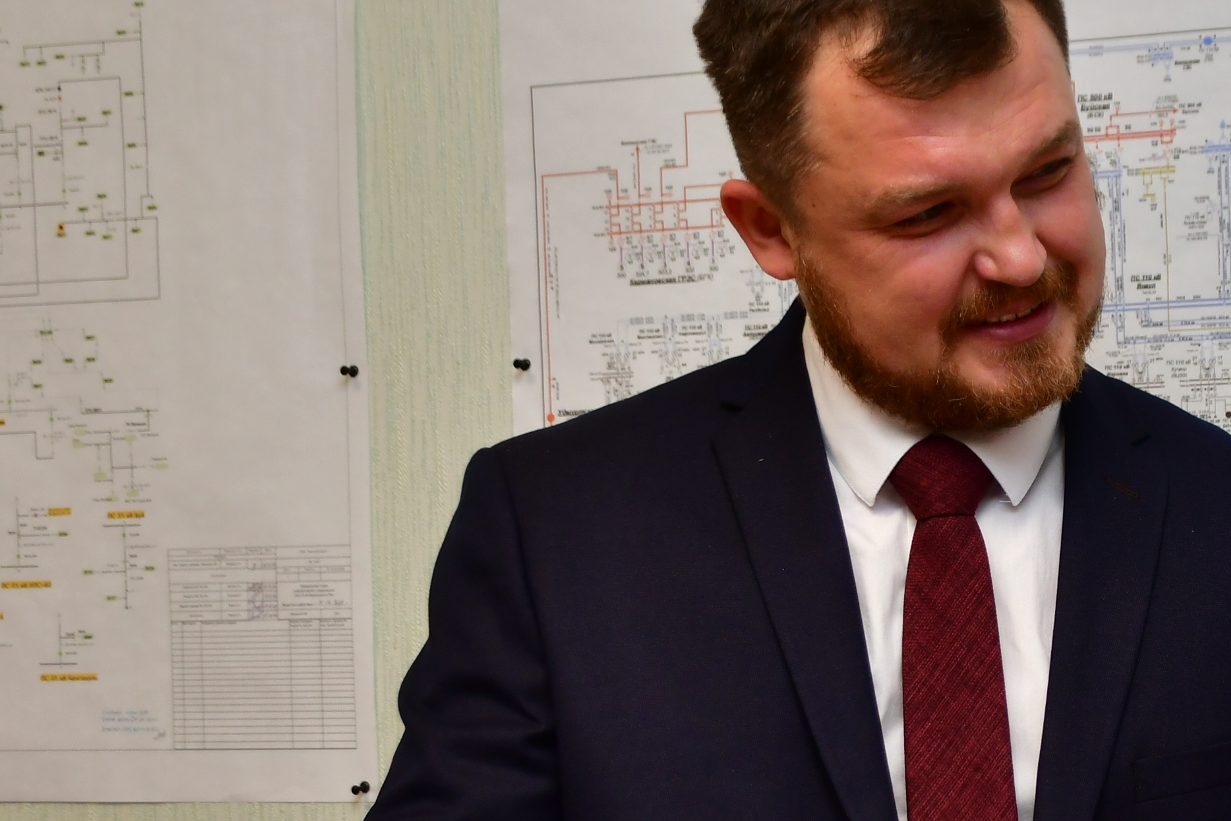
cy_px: 655
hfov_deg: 19.0
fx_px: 3590
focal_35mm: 105
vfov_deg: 13.0
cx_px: 1192
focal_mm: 32
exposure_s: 1/250
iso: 500
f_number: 4.2
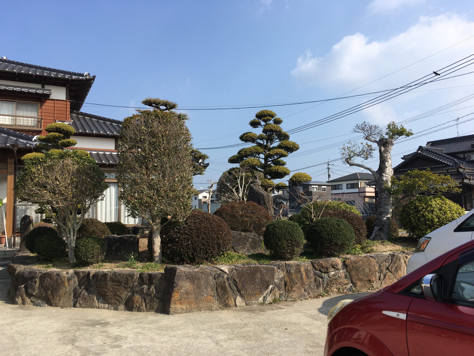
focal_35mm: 29
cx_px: 237
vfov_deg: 48.2
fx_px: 397
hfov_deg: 61.7
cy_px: 178
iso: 25
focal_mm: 4.15
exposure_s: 1/1261
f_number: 2.2
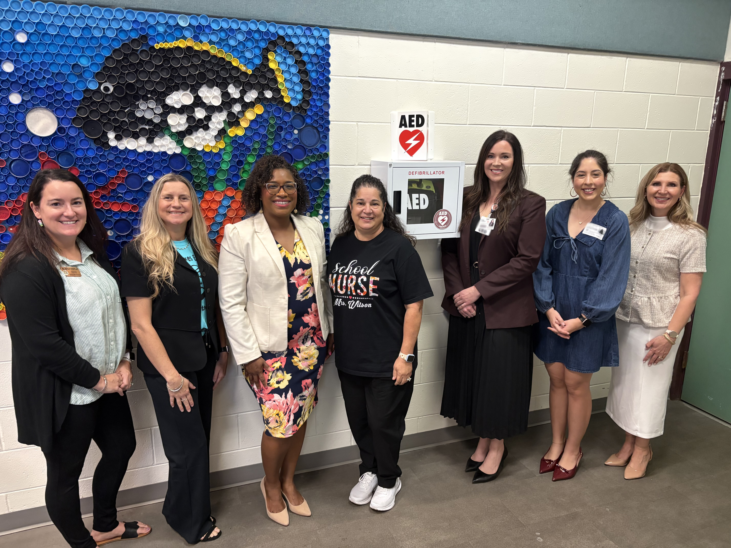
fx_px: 549
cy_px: 274
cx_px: 366
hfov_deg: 67.3
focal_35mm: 26
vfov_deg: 53.1
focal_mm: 5.96
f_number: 1.6
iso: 320
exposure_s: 1/60
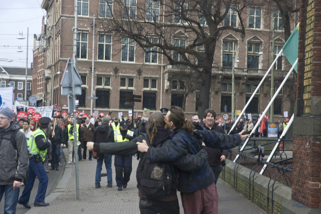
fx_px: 735
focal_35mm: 82
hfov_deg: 24.6
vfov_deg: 16.5
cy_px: 107
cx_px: 160
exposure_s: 1/200
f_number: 7.1
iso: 1000
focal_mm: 55
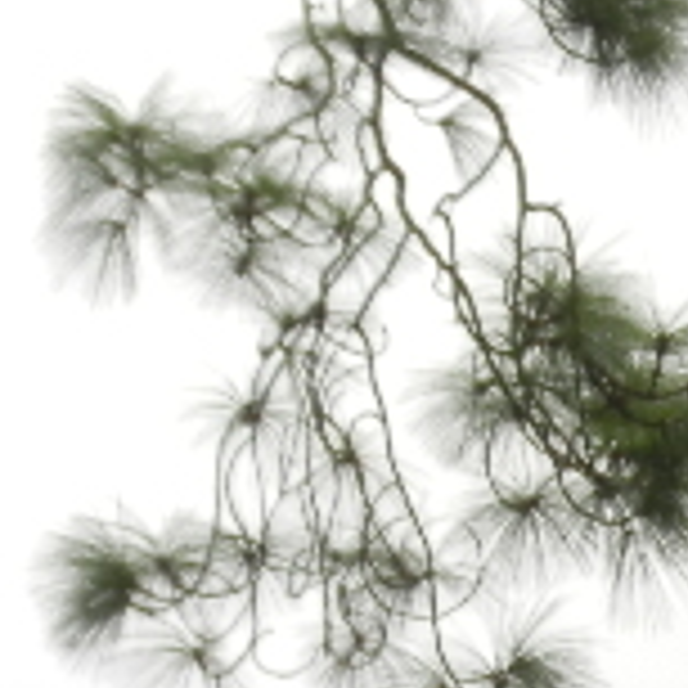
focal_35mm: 569
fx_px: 12795
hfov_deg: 3.1
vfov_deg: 3.1
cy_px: 1003
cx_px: 1578
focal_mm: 22.2
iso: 160
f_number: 5.1
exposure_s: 1/80
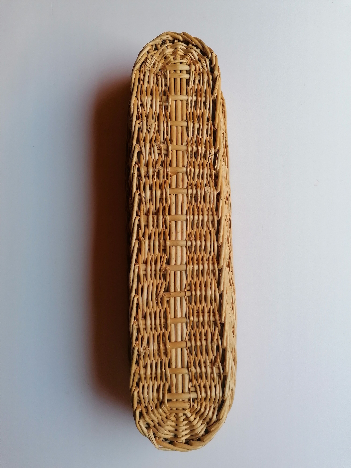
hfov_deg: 51.4
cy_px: 234
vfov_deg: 65.3
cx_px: 176
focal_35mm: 27
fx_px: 365
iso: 100
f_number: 1.8
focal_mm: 4.75
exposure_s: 1/100
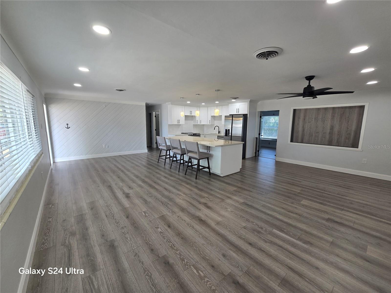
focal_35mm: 13
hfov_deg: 106.2
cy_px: 146
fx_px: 147
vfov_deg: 89.9
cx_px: 196
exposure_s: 1/60
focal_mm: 2.2
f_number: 2.2
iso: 50
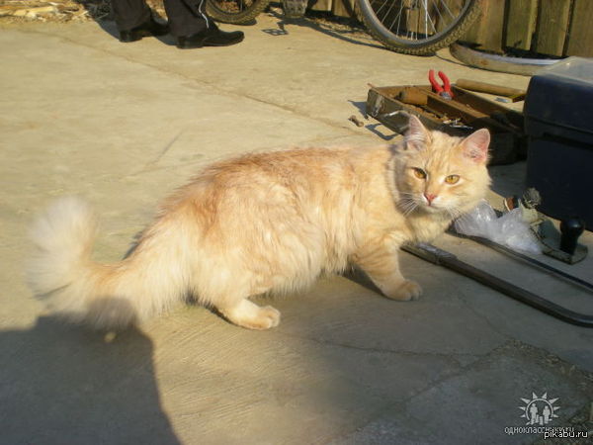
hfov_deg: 42.9
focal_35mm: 44
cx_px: 296
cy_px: 222
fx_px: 754
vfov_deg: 32.9
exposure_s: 1/240
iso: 50
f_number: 4.9
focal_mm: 7.4
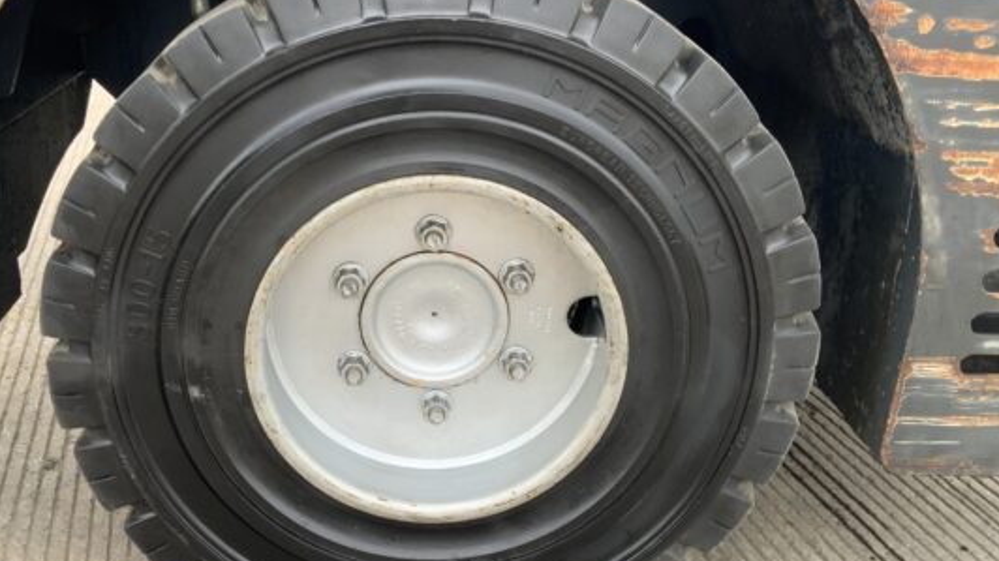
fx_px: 1006
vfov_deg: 31.2
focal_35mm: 38
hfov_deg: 52.7
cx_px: 447
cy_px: 259
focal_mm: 3
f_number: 1.8
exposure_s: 1/122
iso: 40
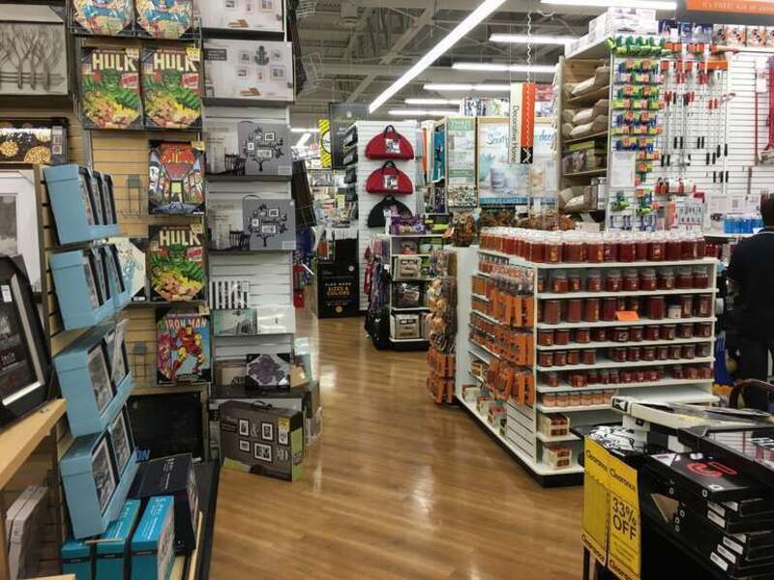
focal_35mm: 29
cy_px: 290
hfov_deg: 61.7
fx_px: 648
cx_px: 387
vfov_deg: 48.2
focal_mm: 4.15
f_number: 2.2
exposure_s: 1/30
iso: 50
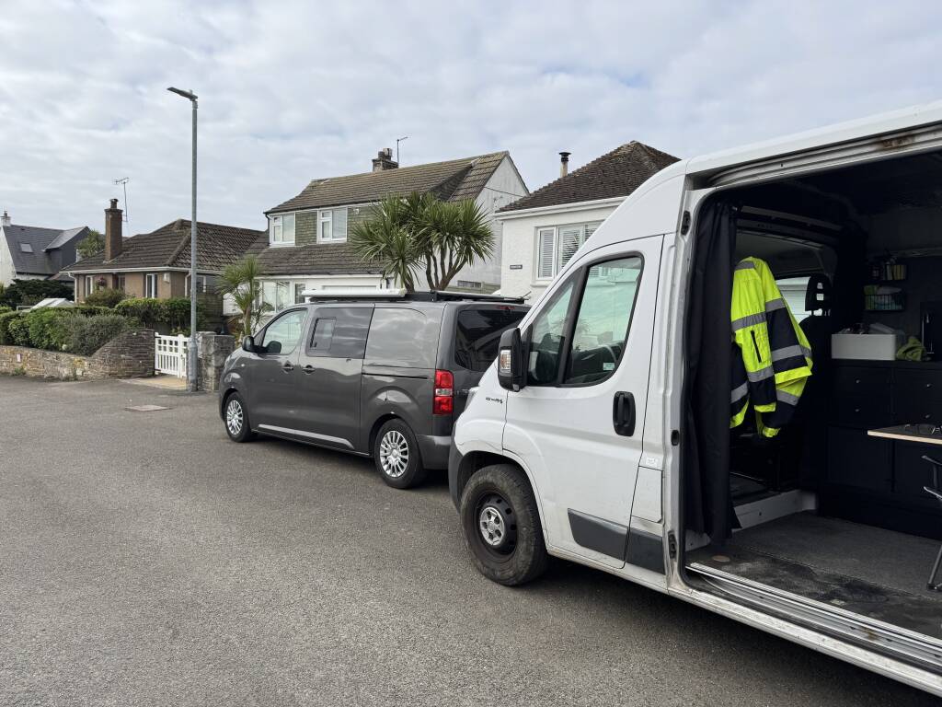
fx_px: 653
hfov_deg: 71.6
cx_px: 471
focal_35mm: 24
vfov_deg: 56.8
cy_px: 354
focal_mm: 6.76
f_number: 1.78
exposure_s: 1/4049
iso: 80
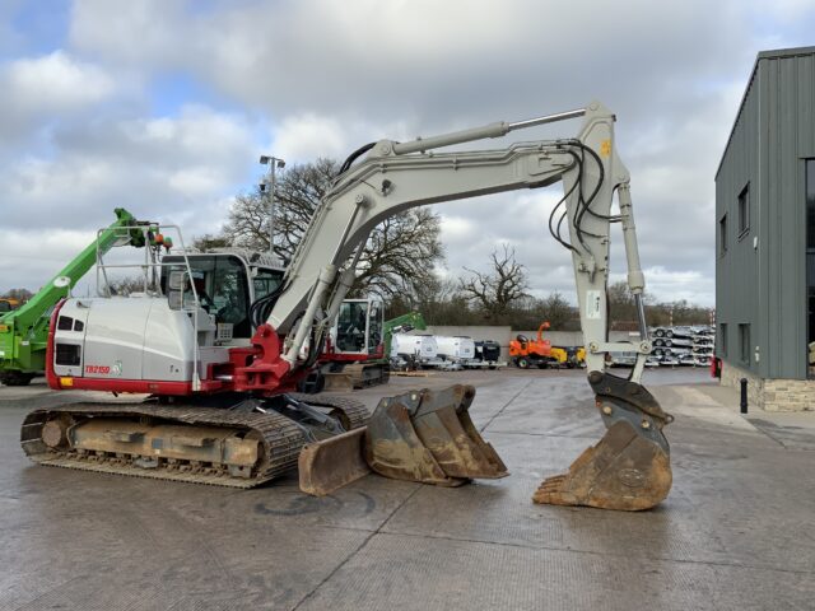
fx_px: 683
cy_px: 306
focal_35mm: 29
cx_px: 408
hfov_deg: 61.7
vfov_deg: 48.2
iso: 16
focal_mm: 3
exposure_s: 1/1015
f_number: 1.8
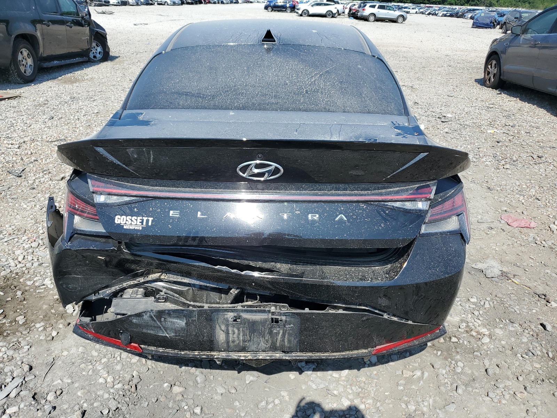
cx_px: 278
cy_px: 209
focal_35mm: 26
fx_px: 418
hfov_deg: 67.3
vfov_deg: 53.1
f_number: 1.5
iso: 50
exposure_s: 1/3333
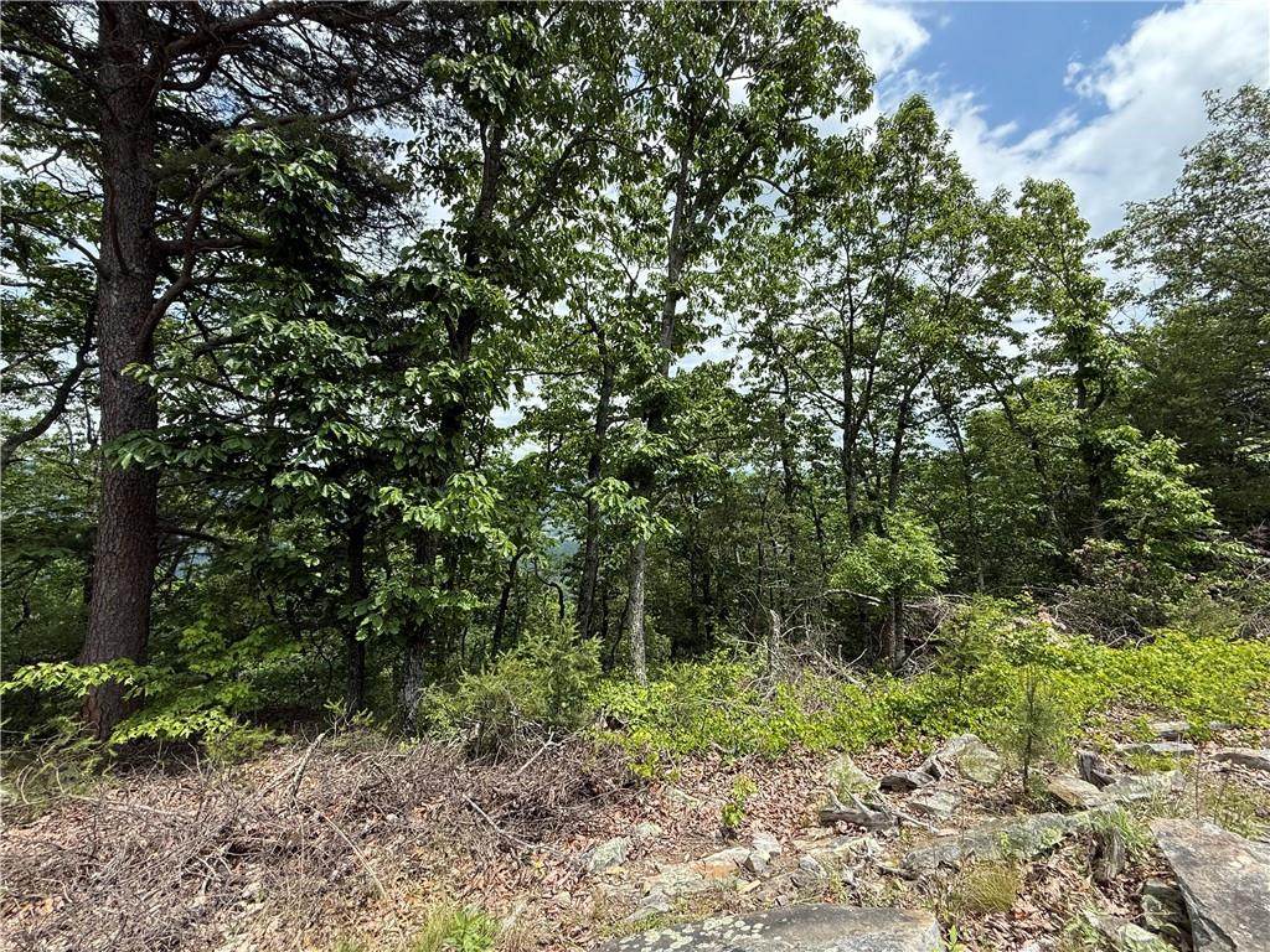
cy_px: 476
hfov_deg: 102.1
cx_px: 635
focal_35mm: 14
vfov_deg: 85.7
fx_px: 514
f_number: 2.2
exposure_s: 1/1001
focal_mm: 2.22
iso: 50
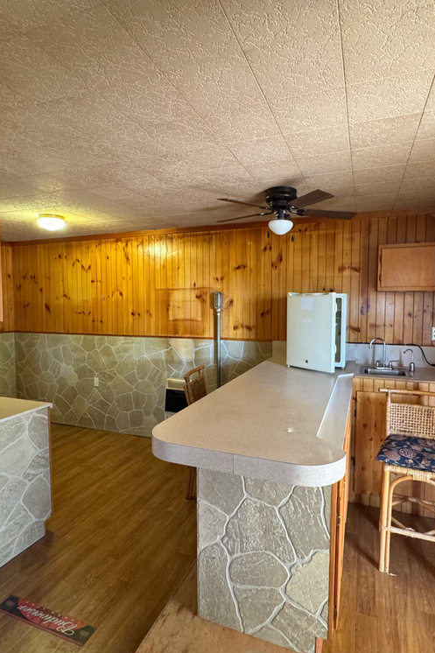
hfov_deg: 61.9
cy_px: 329
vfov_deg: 84.0
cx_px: 231
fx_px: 363
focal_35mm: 20
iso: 500
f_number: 2.2
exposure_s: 1/60
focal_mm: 2.22
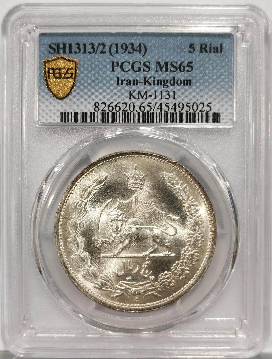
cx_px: 136
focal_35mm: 54
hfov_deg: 27.2
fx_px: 563
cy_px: 180
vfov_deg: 35.4
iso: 80
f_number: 16
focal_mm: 5.56
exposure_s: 1/100
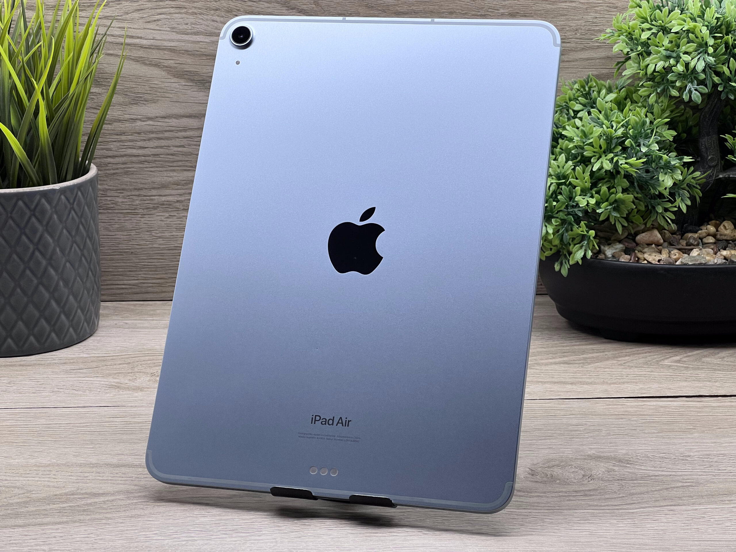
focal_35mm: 77
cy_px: 276
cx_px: 368
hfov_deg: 25.3
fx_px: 1637
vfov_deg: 19.1
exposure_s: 1/100
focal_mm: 9
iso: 50
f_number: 2.8
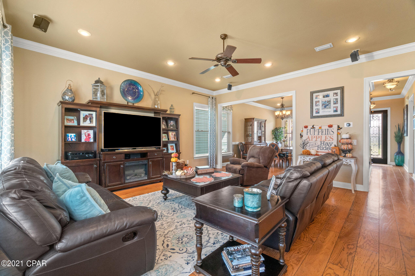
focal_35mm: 15
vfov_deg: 77.3
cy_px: 138
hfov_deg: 100.4
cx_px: 208
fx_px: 173
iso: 800
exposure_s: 1/4
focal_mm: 10
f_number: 8
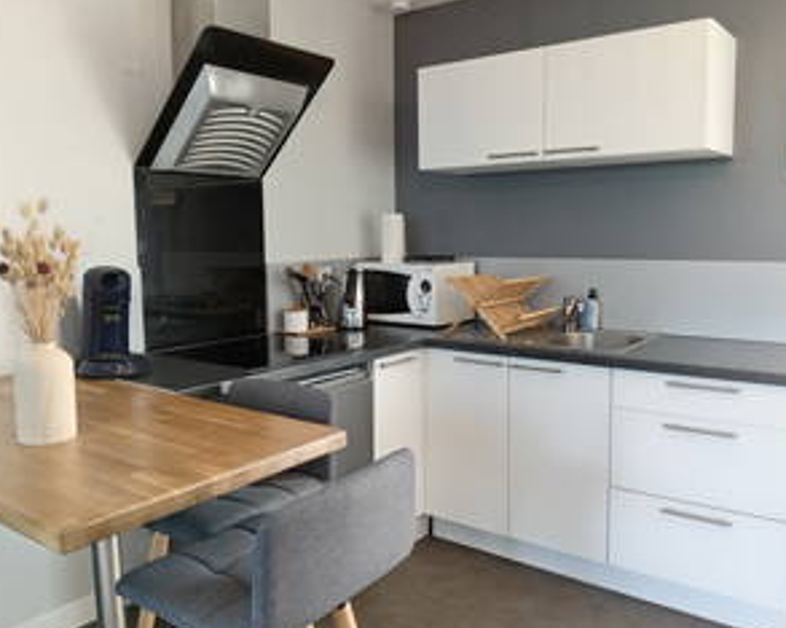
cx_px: 400
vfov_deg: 48.5
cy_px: 314
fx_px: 697
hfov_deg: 58.8
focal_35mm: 30
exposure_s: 1/25
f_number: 1.8
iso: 480
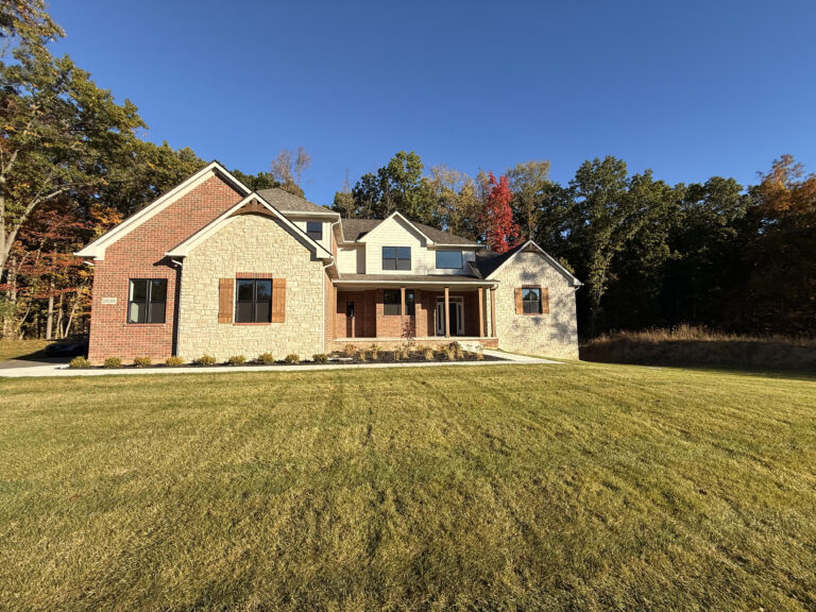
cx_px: 408
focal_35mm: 14
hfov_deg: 102.1
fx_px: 330
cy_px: 306
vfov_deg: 85.7
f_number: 2.2
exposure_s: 1/1901
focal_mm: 2.22
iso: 50
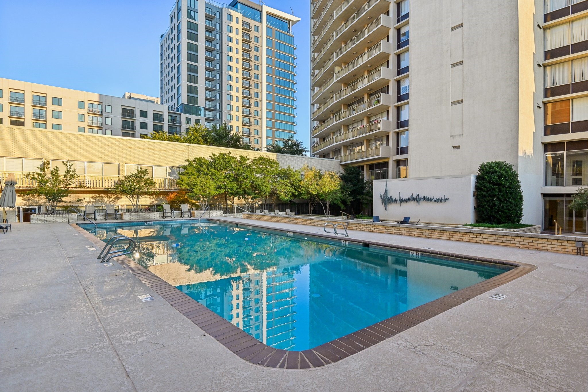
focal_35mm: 19
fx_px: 310
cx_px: 294
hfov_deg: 86.9
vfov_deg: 64.5
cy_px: 196
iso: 400
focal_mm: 19
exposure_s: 1/400
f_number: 8
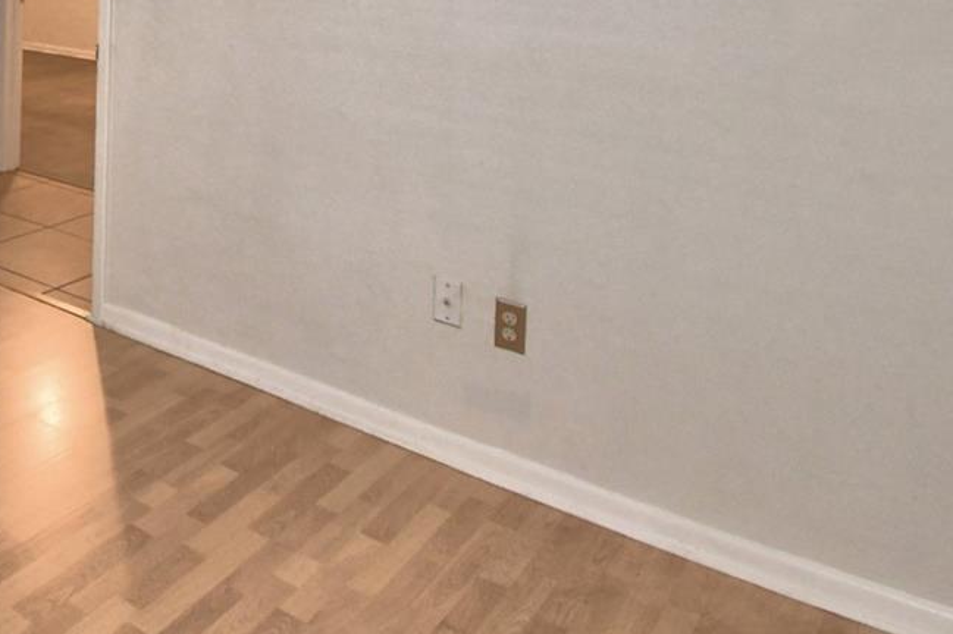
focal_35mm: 37
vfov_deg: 31.3
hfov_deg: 45.9
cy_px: -87
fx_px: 979
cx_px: 60
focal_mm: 10
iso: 1250
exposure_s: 1/30
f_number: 4.5
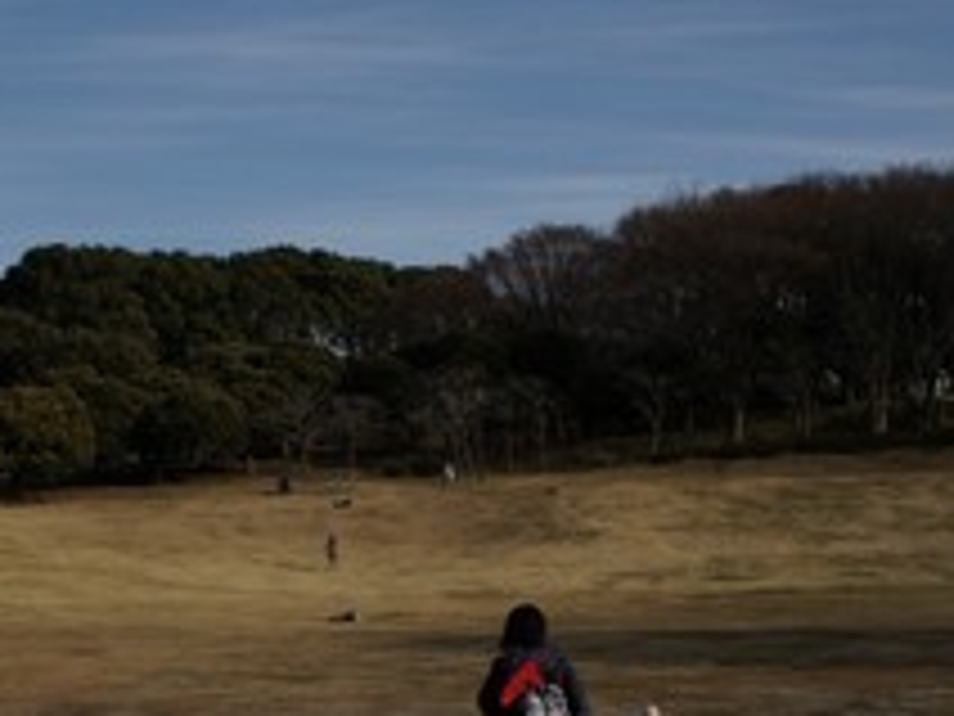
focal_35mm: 49
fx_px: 1350
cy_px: 531
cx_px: 324
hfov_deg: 38.5
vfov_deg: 29.2
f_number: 8
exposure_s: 1/1000
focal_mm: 18
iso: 200
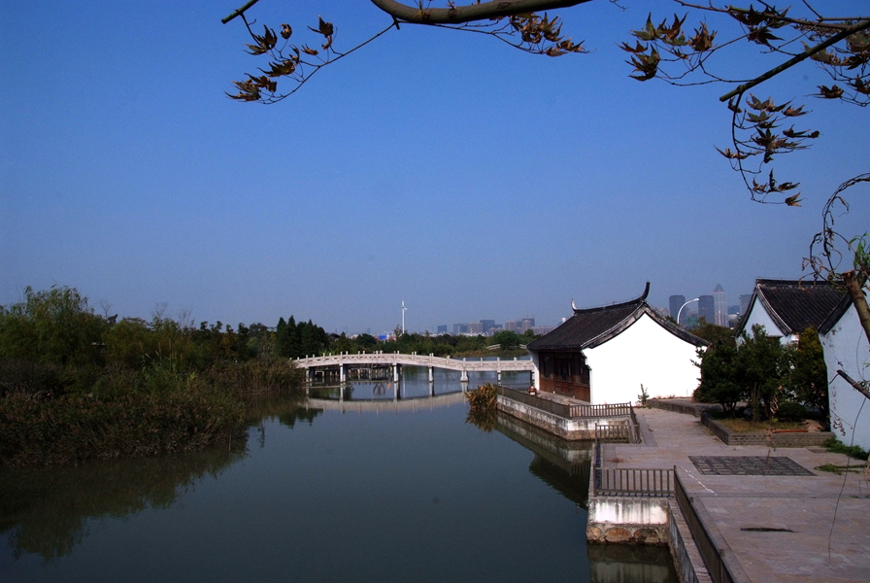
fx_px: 1162
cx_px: 435
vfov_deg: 28.2
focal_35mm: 48
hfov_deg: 41.1
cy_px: 292
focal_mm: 32
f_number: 14
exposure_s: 1/800
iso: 400
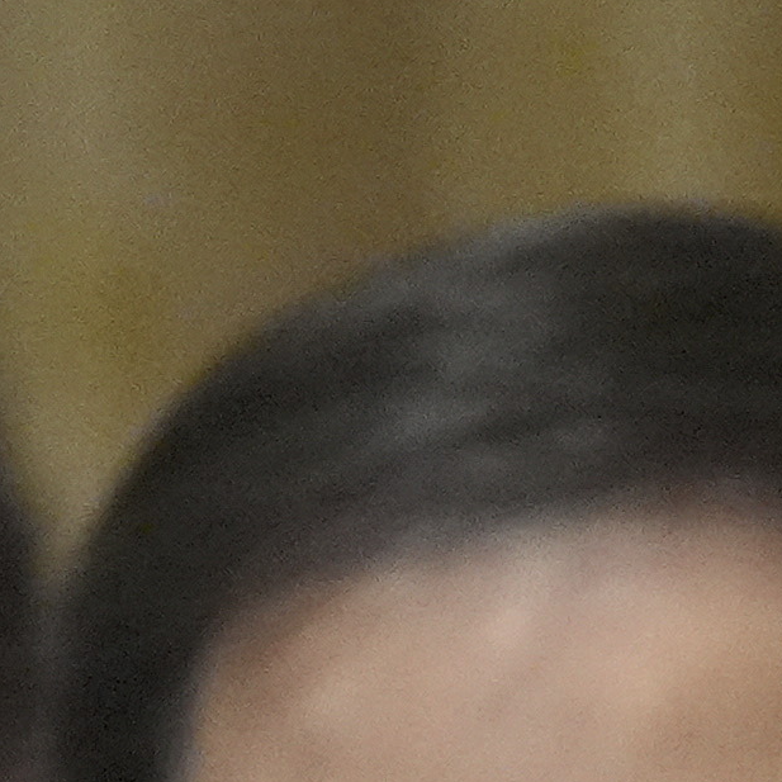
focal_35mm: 1414
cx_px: 1184
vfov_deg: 1.2
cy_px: 2350
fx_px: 36140
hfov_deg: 1.2
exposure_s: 1/400
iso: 6400
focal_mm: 171
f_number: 2.8
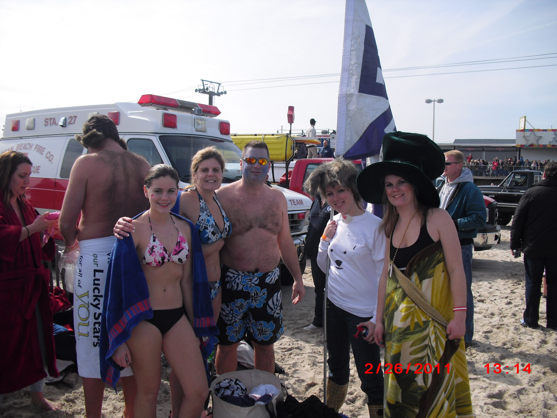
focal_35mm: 36
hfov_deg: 51.4
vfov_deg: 39.7
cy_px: 209
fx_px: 579
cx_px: 278
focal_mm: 6.3
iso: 64
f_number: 7.8
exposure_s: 1/160
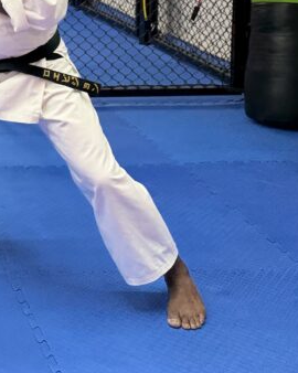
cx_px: -200
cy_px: -33
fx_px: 783
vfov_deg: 25.0
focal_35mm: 71
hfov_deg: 18.1
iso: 125
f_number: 1.78
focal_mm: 6.76
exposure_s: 1/100
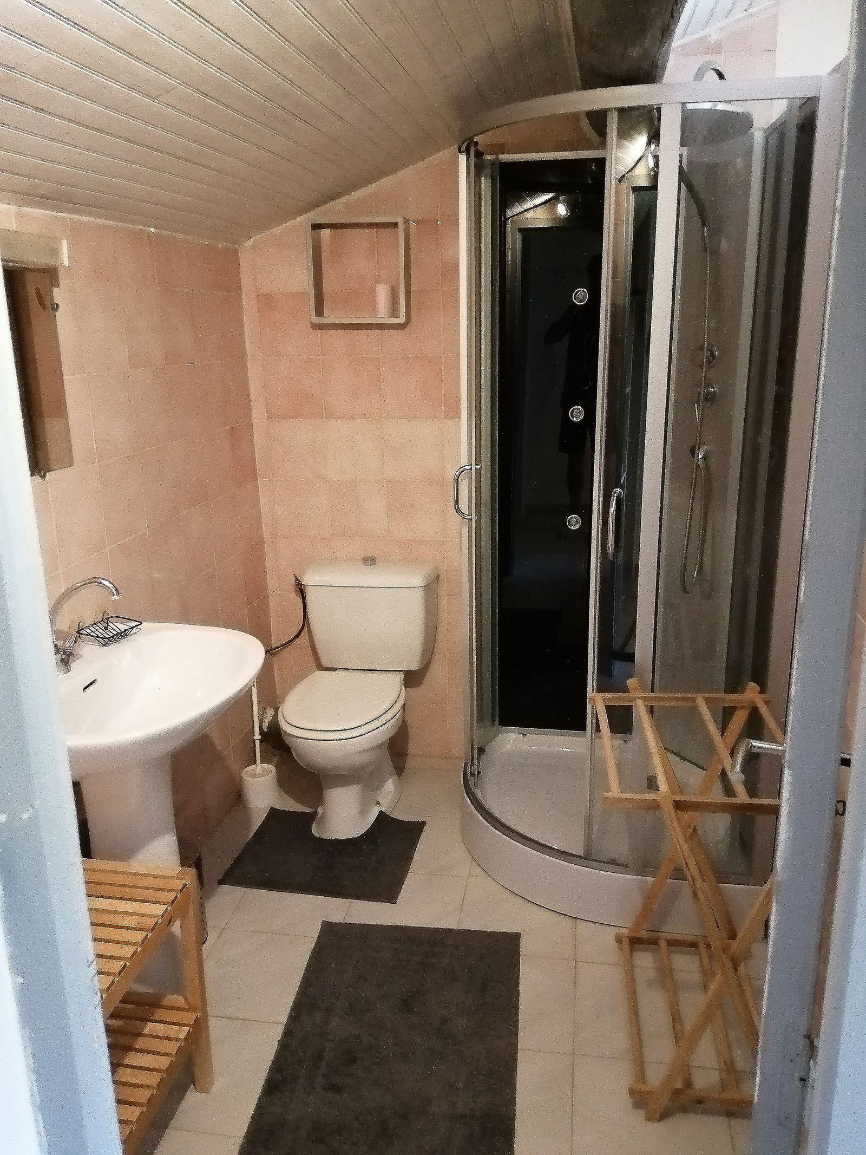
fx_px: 867
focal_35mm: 26
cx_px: 433
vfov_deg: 67.3
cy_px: 578
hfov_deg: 53.1
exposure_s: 1/20
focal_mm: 3.6
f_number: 1.8
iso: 1000
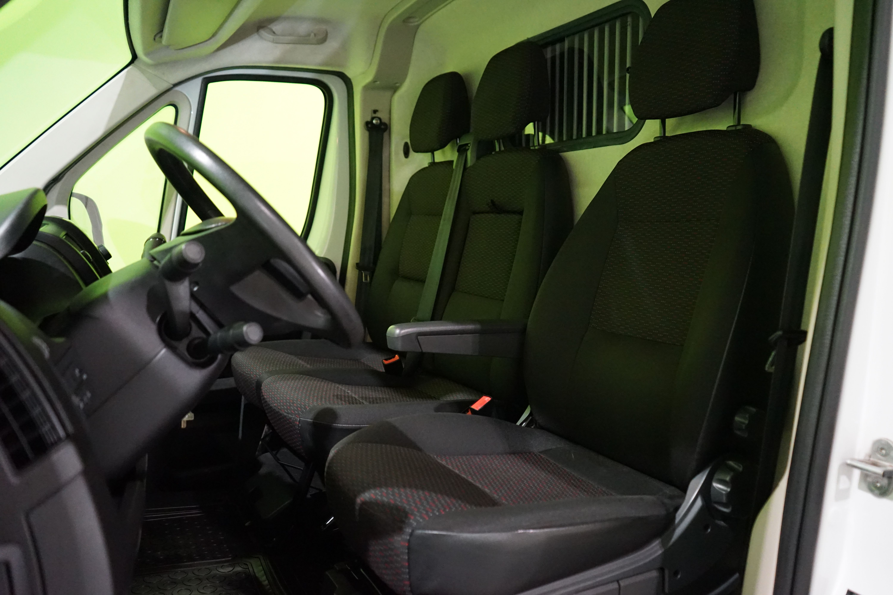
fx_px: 695
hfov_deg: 65.5
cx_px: 446
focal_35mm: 28
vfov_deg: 46.4
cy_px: 298
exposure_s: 1/100
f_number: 3.5
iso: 6400
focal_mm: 28
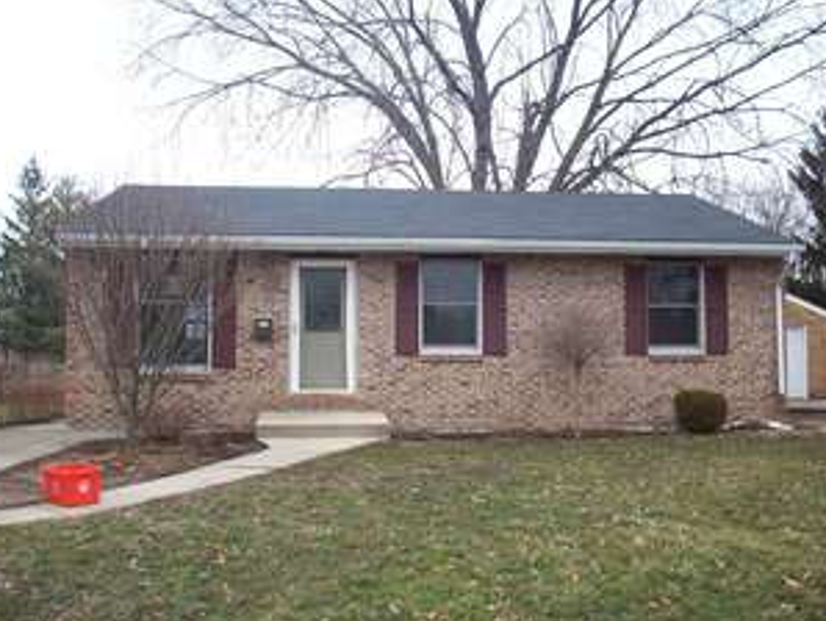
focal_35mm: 43
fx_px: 1027
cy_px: 288
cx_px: 441
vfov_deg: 33.6
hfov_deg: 43.8
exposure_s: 1/75.4
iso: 80
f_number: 2.8
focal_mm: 6.2
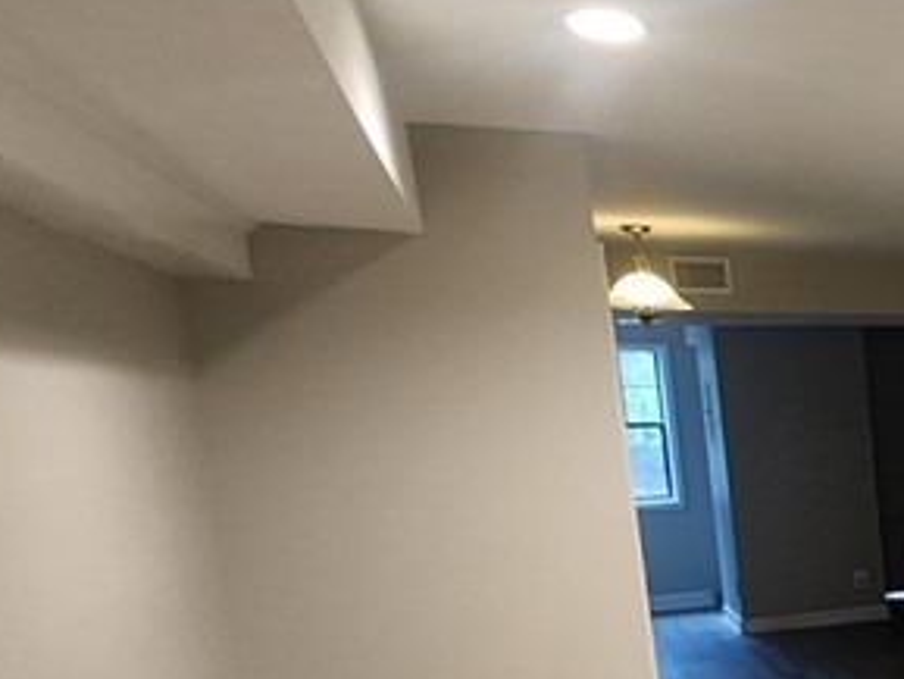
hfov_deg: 26.8
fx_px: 1202
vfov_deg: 30.2
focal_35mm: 46
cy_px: 610
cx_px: 1404
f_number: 2.2
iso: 400
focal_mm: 2.2
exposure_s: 1/40
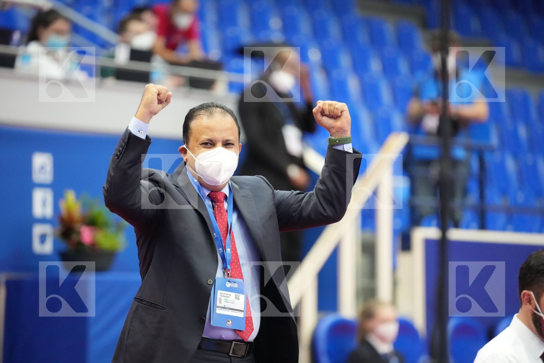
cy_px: 182
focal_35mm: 200
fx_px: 3022
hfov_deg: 10.3
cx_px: 272
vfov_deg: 6.9
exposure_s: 1/1000
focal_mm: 200
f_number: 2.8
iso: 8000
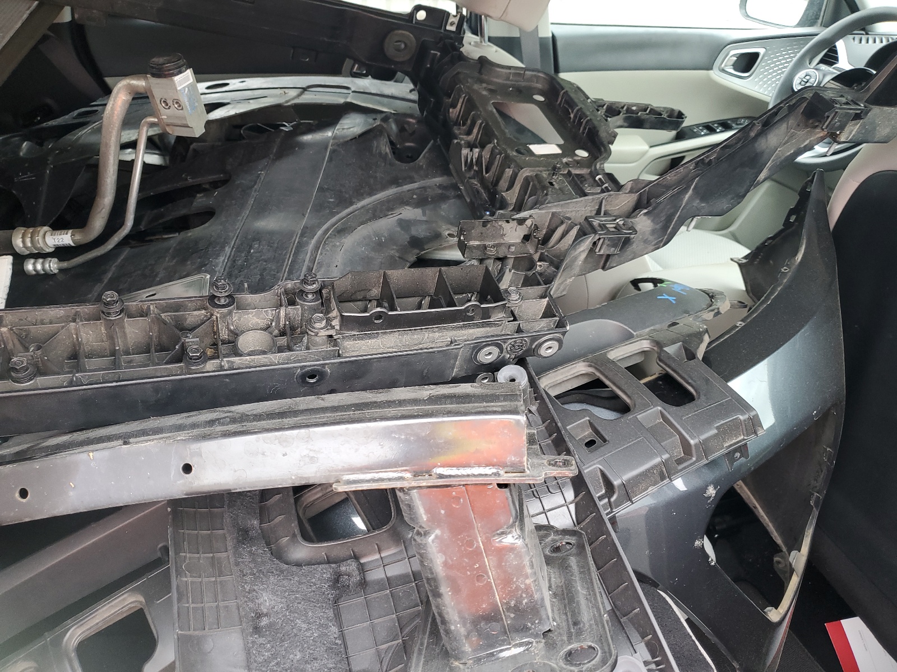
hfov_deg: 67.3
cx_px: 448
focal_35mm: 26
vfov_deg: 53.1
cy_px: 336
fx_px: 674
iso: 70
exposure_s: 1/60.2
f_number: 1.5
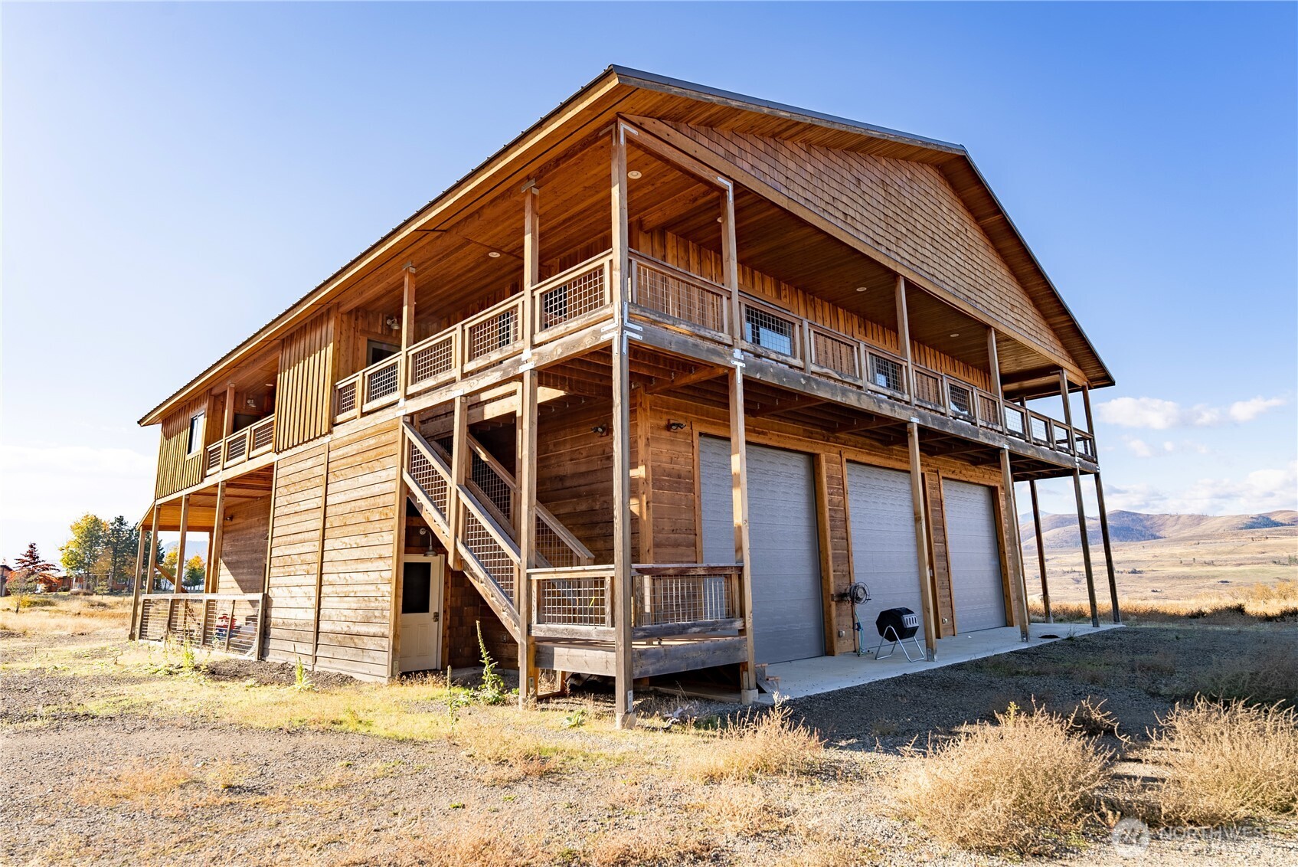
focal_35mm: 20
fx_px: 714
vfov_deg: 62.5
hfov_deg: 84.5
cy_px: 434
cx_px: 649
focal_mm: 19.8
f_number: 8
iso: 80
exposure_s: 1/500
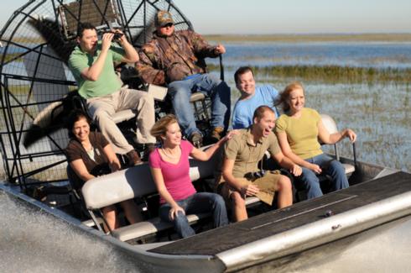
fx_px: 1368
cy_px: 136
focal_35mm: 120
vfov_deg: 11.4
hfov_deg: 17.1
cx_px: 206
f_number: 3.5
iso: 200
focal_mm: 80
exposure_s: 1/3200
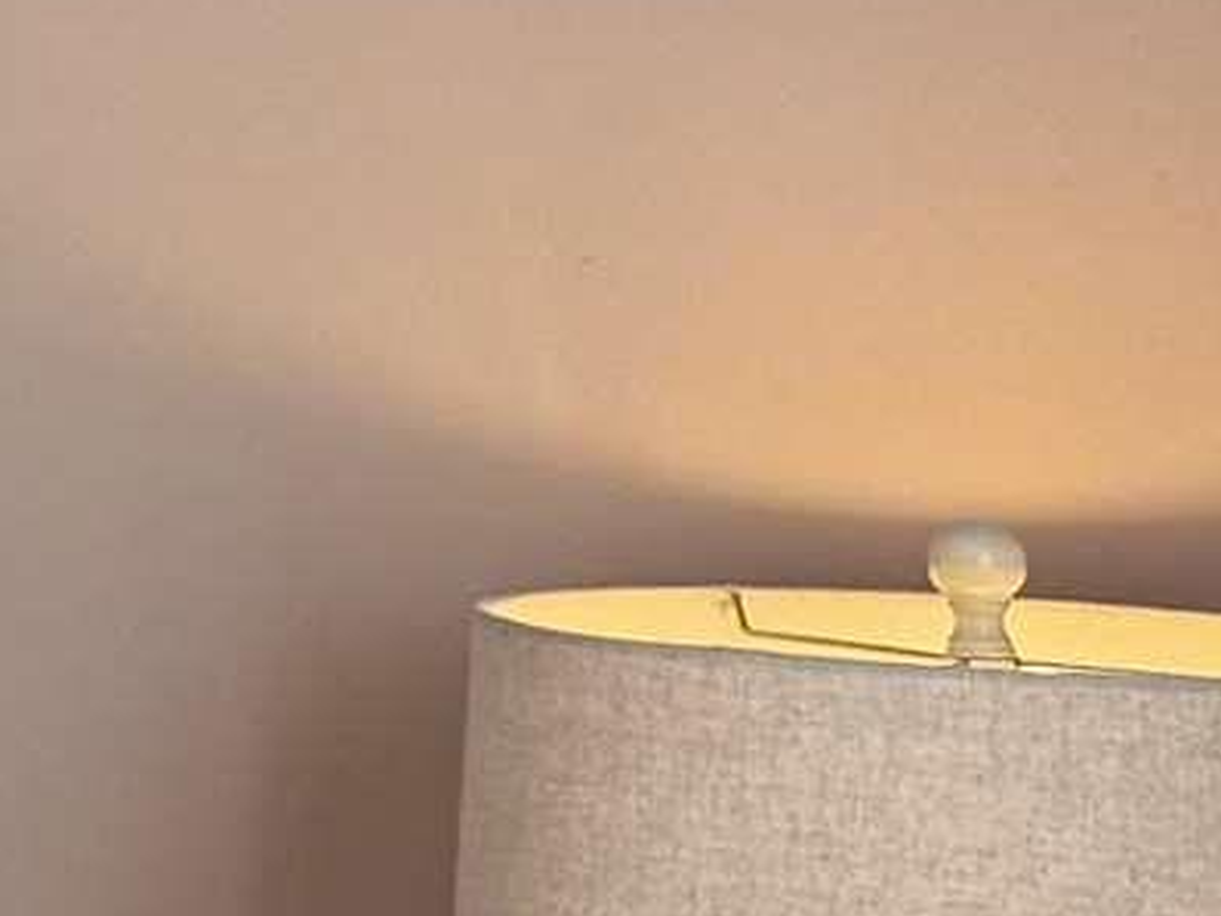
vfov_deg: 7.9
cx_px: -2969
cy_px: -188
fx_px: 6561
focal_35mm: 186
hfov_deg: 8.2
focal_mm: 6.76
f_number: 1.78
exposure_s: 1/443
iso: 100
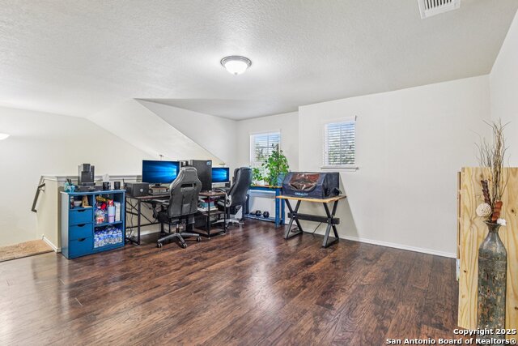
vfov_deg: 73.8
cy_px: 173
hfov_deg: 96.7
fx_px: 230
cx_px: 259
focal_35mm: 16
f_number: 8
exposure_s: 1/15
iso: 3600
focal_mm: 16
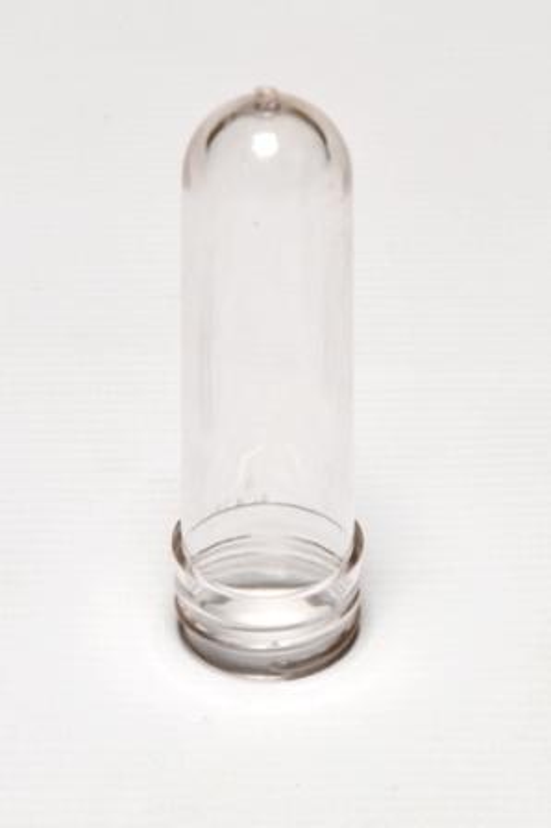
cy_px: 414
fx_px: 3621
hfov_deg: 8.7
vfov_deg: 13.0
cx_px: 276
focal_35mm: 158
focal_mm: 105
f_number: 18
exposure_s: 1/125
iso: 200
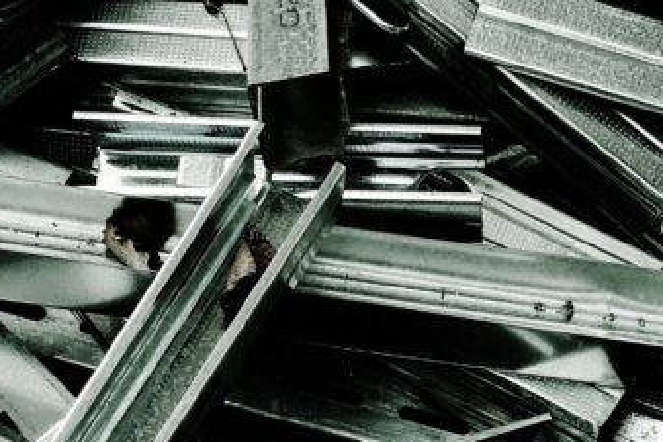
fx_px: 1676
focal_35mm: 91
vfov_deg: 14.8
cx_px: 510
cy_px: 438
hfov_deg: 22.1
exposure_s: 1/630
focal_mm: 4.15
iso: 25
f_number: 2.2
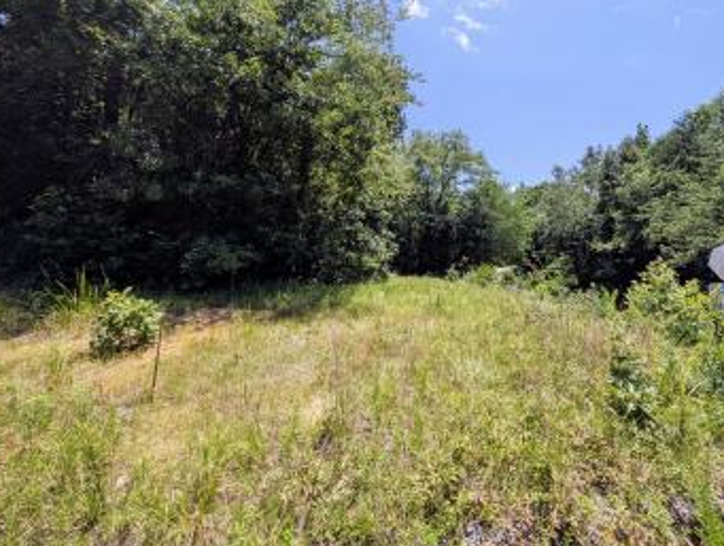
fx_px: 293
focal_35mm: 14
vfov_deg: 85.4
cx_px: 395
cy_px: 236
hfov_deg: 101.7
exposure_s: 1/1773
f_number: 1.7
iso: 51
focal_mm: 2.02
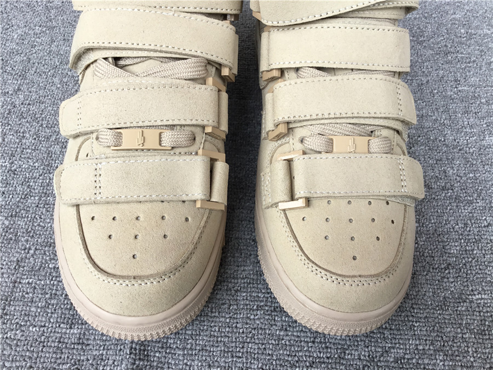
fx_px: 442
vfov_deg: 45.4
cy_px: 185
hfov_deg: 58.4
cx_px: 246
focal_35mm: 31
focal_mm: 3.3
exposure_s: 1/120
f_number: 2.4
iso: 25
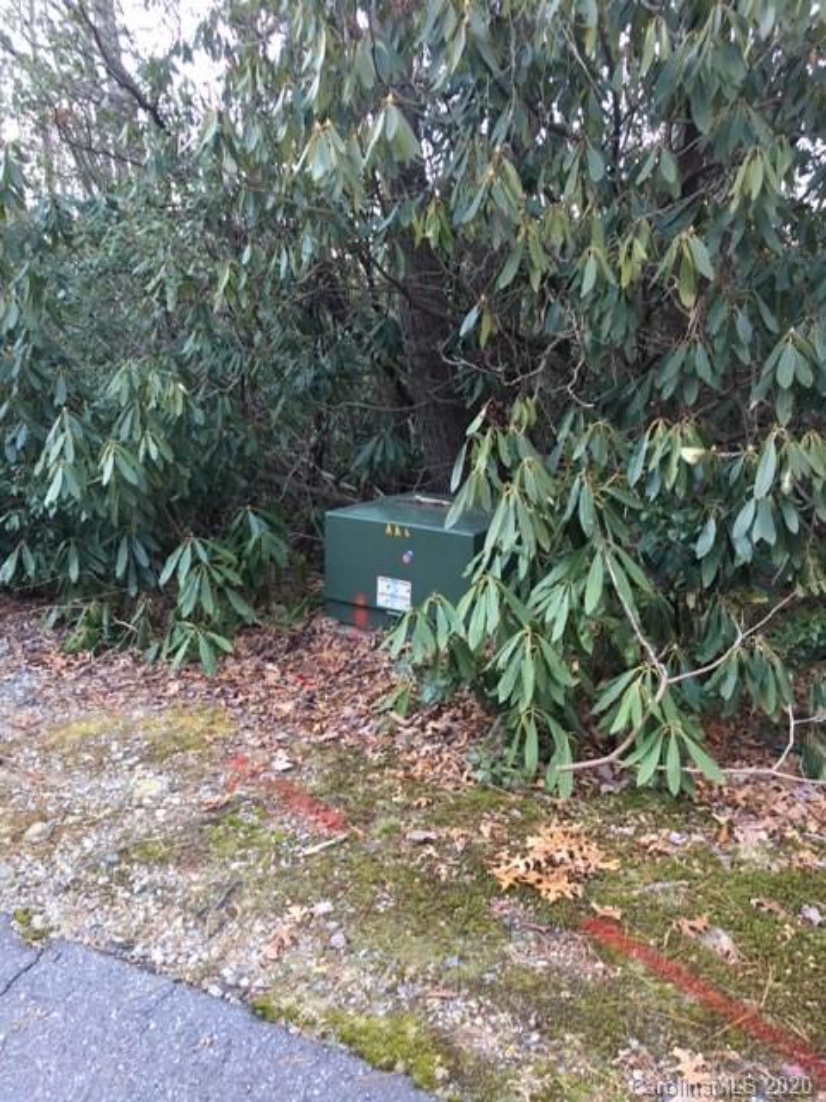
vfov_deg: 61.7
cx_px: 413
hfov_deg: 48.2
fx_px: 923
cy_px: 551
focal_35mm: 29
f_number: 2.2
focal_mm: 4.15
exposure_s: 1/30
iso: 64
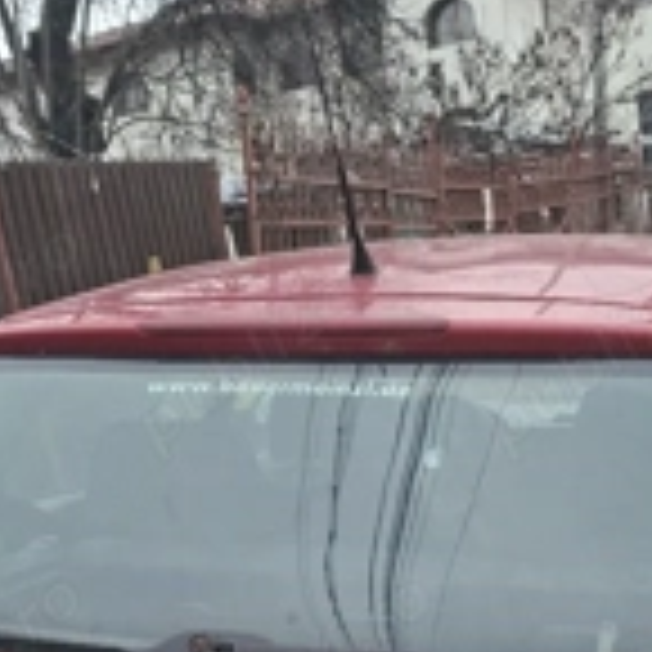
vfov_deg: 27.6
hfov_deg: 30.5
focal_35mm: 56
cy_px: 742
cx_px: 373
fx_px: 1193
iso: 50
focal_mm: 5.54
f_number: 1.8
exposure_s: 1/370
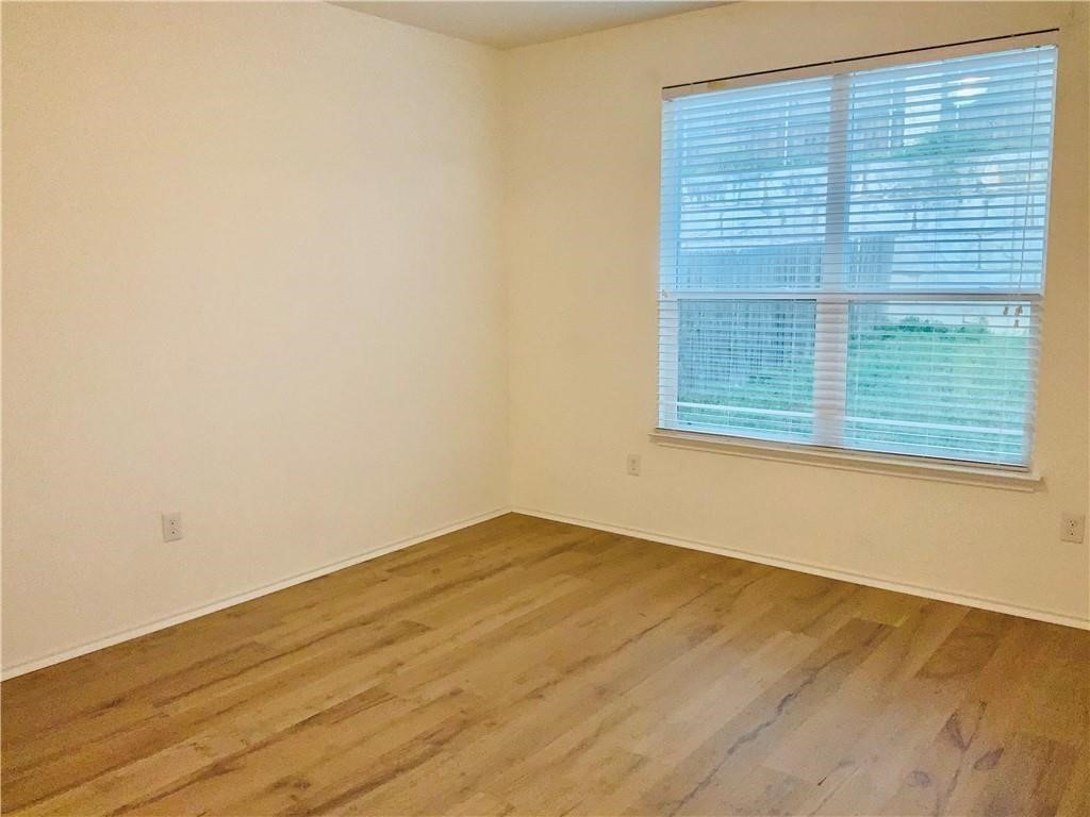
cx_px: 545
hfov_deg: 61.7
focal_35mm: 29
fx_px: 913
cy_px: 408
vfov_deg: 48.2
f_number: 1.8
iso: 50
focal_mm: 3
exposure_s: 1/60
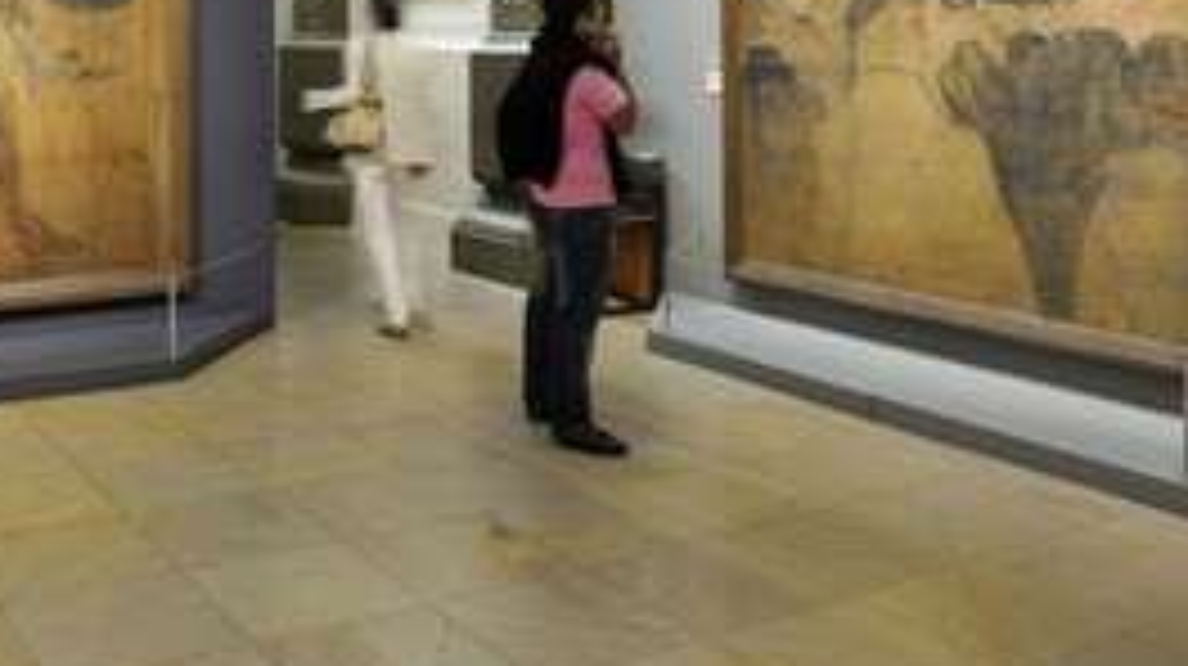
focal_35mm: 40
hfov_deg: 49.0
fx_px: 1259
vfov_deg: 28.4
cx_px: 338
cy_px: 58
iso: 400
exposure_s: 1/2
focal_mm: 24
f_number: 9
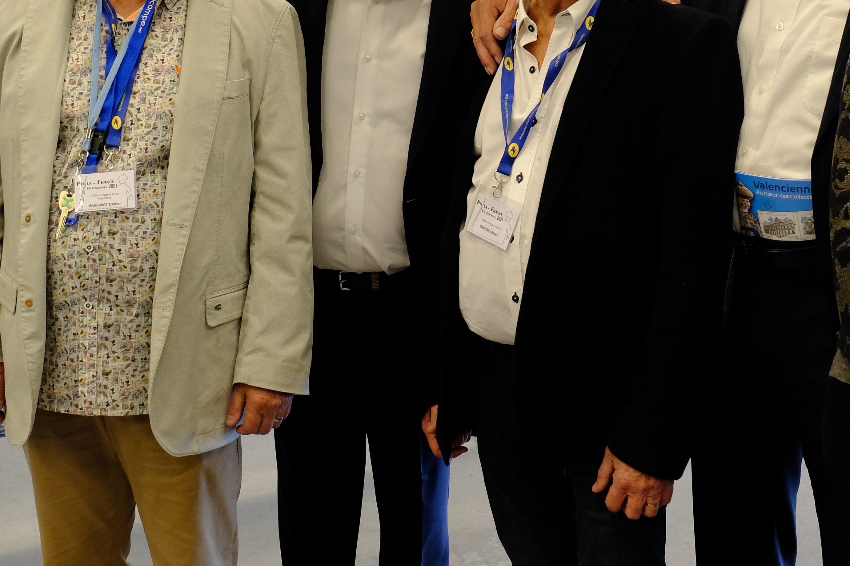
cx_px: 419
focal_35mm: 63
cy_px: 217
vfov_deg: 21.5
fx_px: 1487
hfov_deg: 31.9
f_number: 5
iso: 1250
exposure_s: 1/28
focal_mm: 19
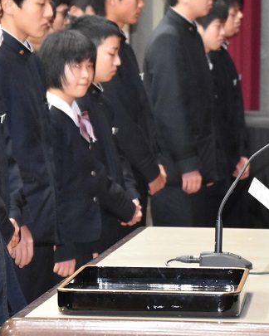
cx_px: 90
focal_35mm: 249
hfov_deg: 6.2
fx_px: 2478
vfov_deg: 7.8
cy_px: 102
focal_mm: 70
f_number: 5
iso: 3600
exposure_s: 1/60
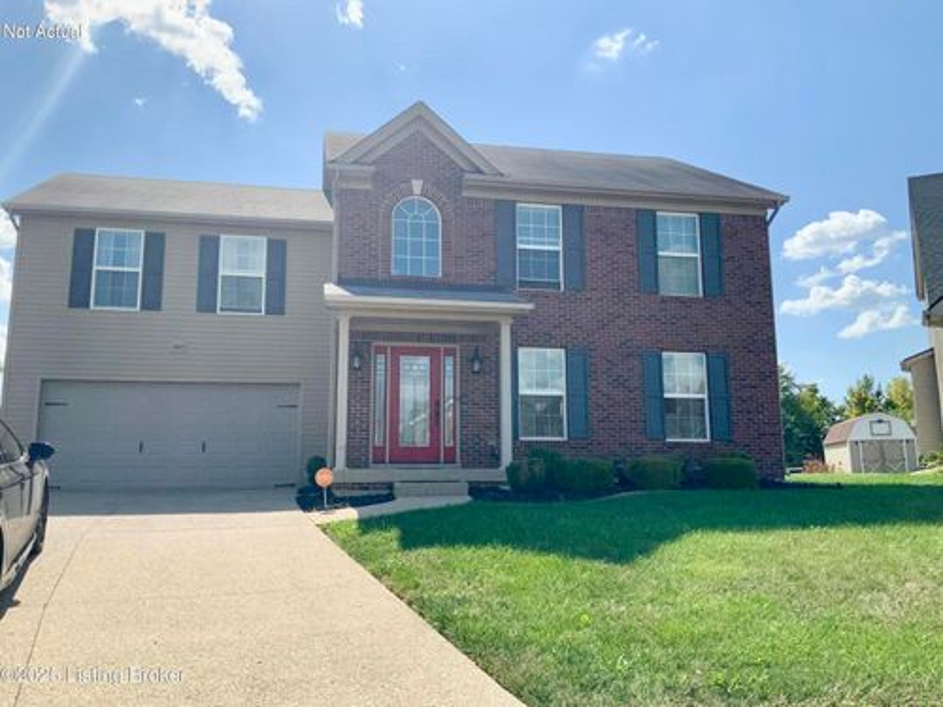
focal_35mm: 29
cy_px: 354
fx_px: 790
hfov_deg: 61.7
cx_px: 472
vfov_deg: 48.2
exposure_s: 1/2538
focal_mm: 3
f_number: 1.8
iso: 20
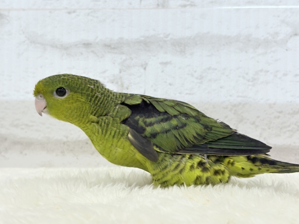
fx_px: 449
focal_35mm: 52
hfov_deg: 36.8
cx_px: 150
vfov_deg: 28.0
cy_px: 112
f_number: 1.6
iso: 40
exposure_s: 1/50
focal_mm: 5.96
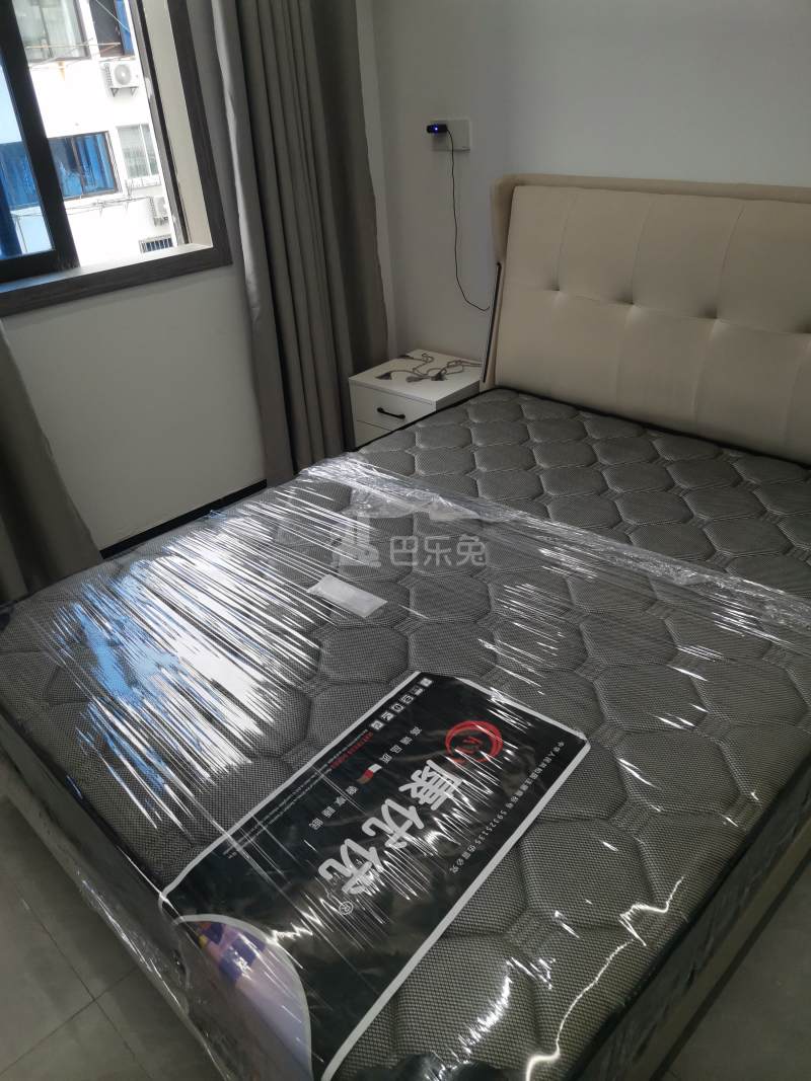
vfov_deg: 67.3
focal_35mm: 26
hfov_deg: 53.1
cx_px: 406
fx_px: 812
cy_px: 540
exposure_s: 1/100
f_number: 1.8
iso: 100
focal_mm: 4.75
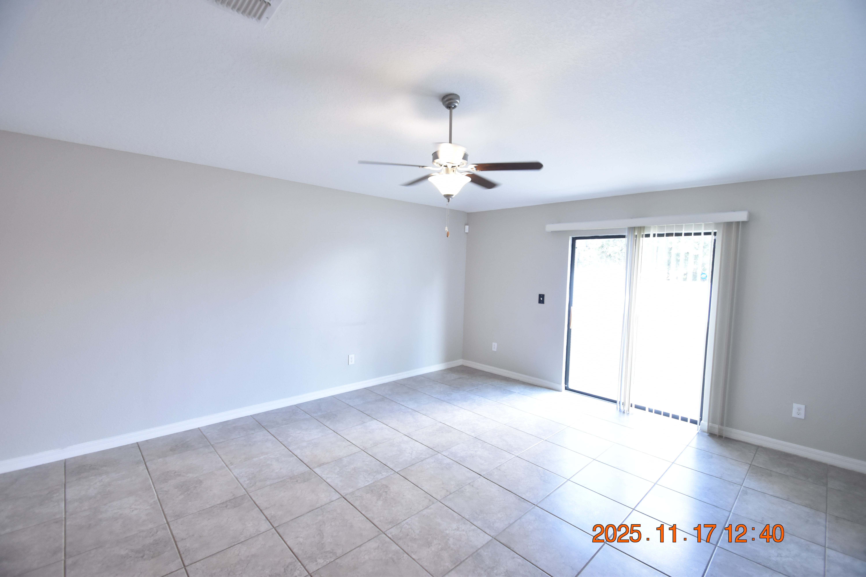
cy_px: 288
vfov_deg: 77.3
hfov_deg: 100.4
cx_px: 433
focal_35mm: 15
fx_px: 361
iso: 800
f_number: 3.5
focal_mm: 10
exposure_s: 1/45
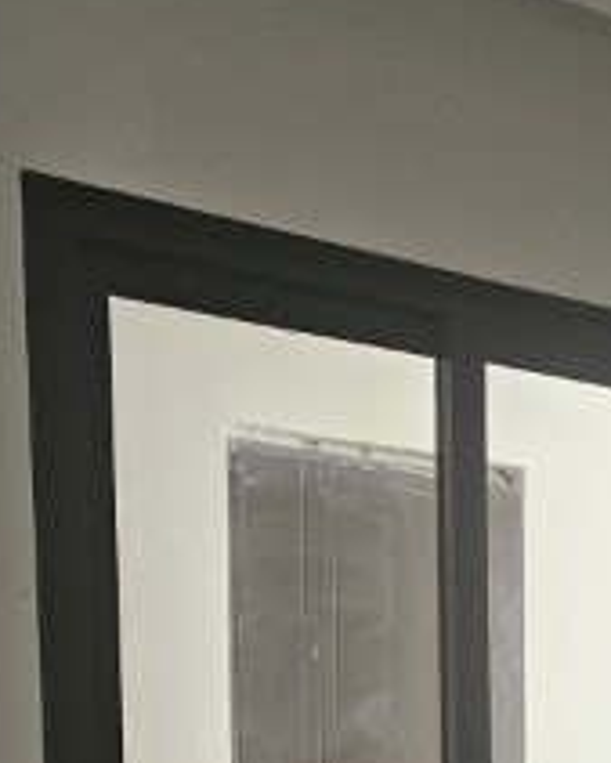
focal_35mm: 68
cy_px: 933
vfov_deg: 25.0
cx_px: 636
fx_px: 1536
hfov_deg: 21.6
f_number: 1.7
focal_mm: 6.3
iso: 800
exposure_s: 1/170
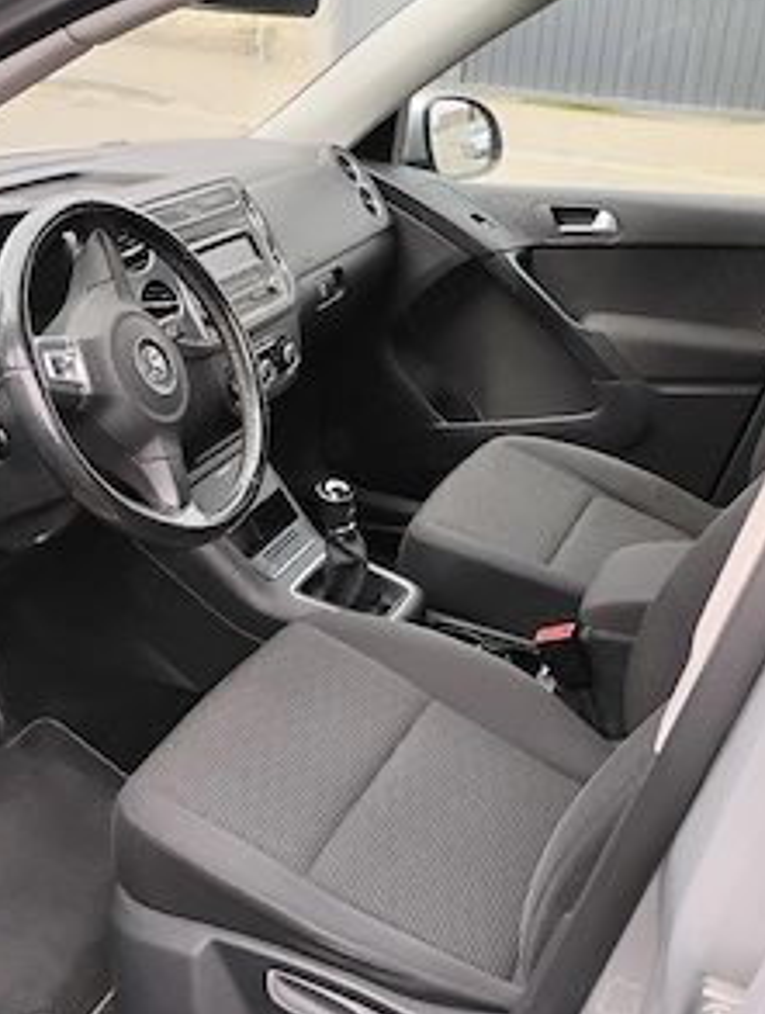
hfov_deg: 37.7
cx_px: 308
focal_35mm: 38
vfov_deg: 48.8
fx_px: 1116
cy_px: 550
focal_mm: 4.26
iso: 115
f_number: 1.8
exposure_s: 1/100
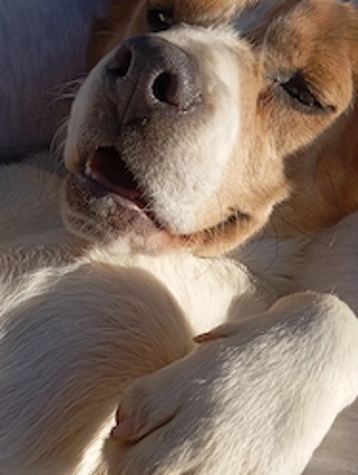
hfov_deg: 31.8
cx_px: 94
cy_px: 241
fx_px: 618
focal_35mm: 45
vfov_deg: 42.0
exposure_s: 1/749
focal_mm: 4.27
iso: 100
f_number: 1.8
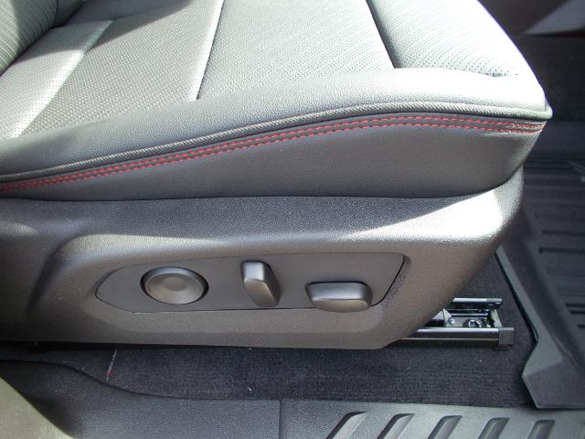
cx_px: 292
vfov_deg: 53.1
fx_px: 439
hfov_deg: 67.3
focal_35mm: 26
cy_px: 220
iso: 80
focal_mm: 4.6
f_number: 3.2
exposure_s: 1/40
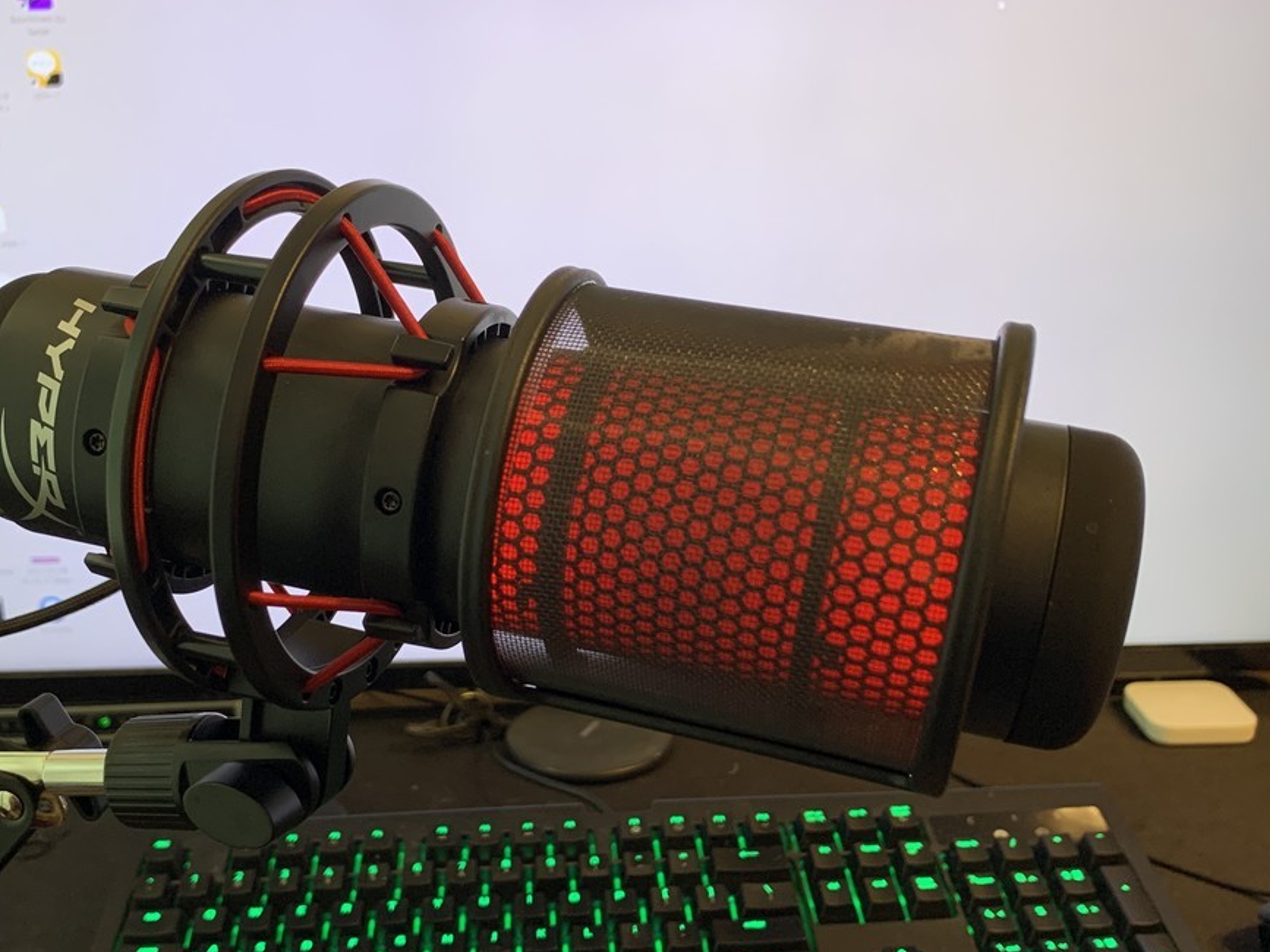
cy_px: 573
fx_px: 1321
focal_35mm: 36
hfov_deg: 51.2
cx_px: 538
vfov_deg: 39.5
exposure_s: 1/60
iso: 125
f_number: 1.8
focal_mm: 4.25
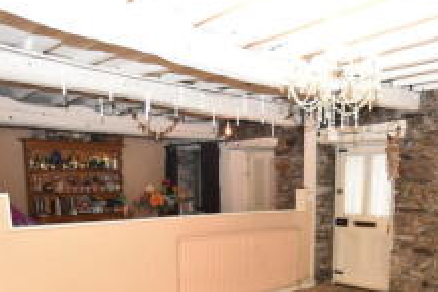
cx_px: 251
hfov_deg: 57.0
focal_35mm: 33
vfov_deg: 37.5
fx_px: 401
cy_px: 259
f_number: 4
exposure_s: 1/60
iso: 2200
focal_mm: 10
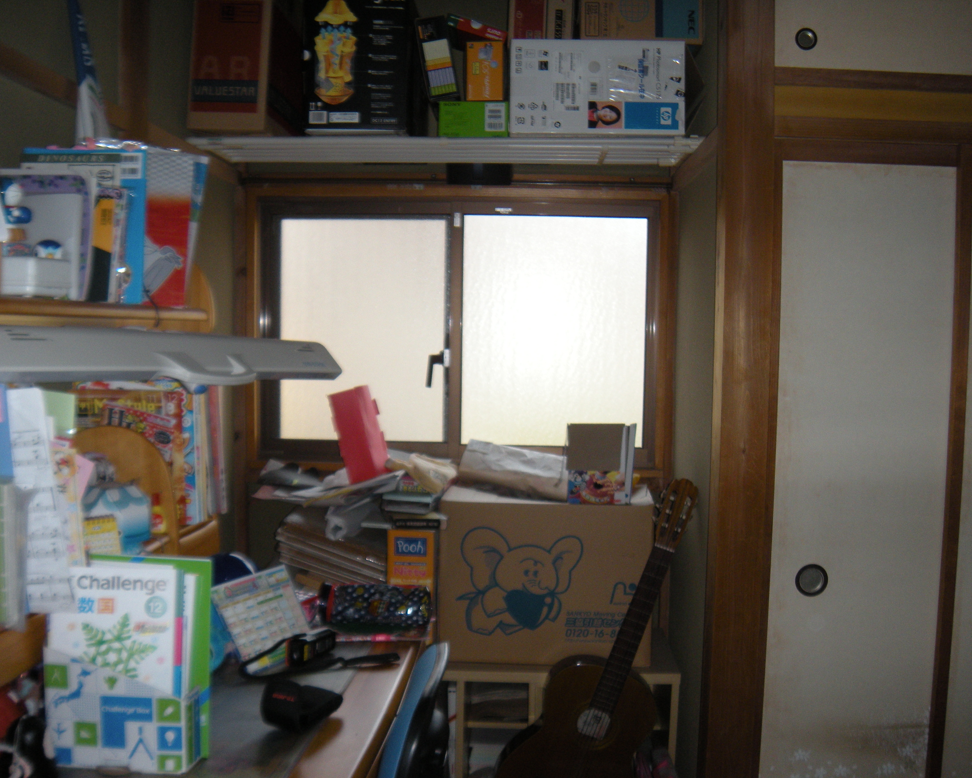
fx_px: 1064
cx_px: 522
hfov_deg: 49.0
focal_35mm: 37
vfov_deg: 40.1
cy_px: 385
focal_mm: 5.9
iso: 89
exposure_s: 1/178
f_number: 3.8
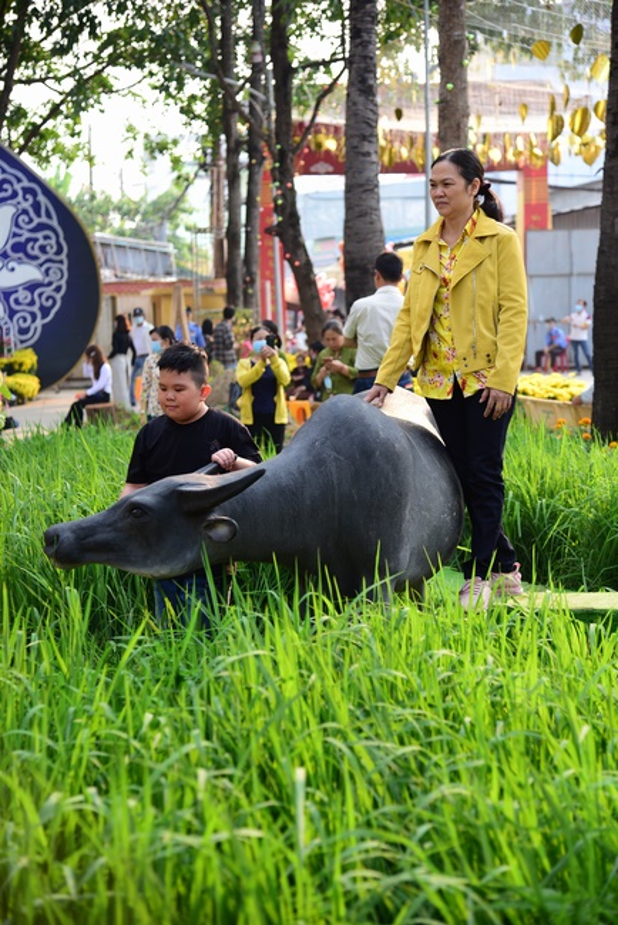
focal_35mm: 70
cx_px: 309
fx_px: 1800
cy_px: 462
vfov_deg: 28.8
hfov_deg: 19.5
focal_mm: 70
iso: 200
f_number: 4
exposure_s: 1/160
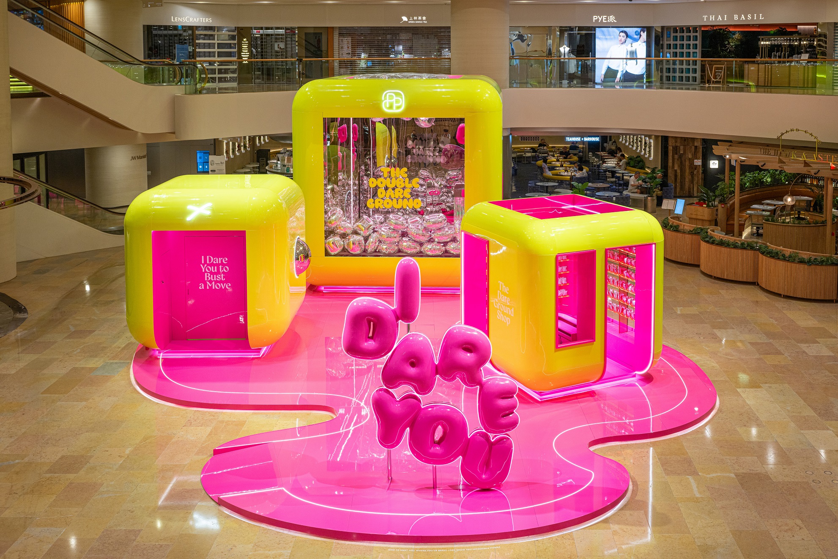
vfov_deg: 36.9
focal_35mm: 36
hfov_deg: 53.1
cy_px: 280
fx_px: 838
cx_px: 419
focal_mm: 36
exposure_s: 1/40
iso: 200
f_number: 6.3
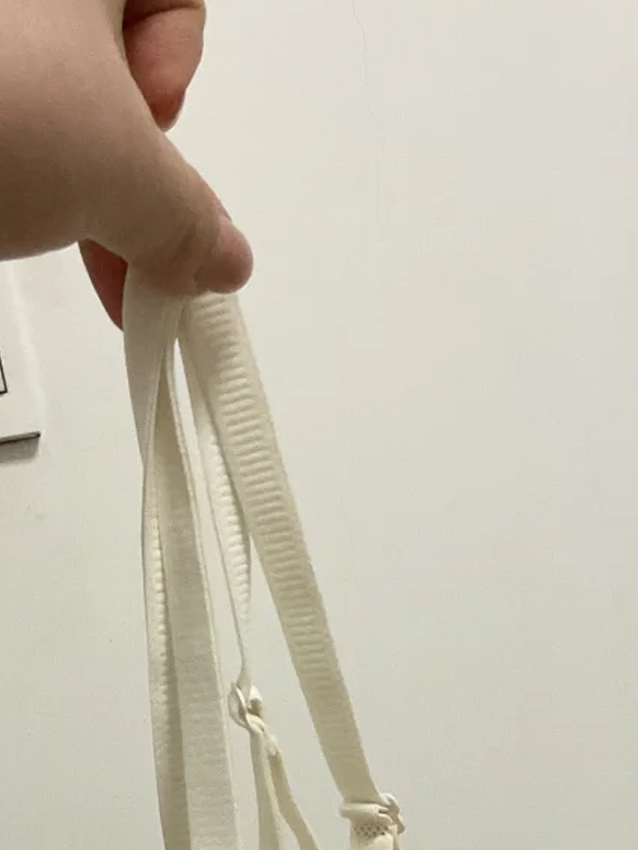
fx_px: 1819
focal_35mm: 74
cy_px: 927
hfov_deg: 19.9
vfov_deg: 24.6
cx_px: 354
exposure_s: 1/60
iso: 160
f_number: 1.8
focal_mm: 3
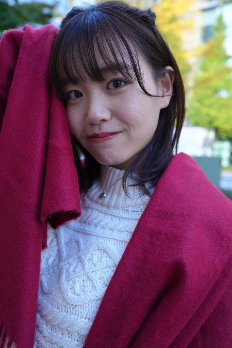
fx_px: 309
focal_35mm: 32
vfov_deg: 58.7
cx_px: 116
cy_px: 174
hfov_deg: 41.1
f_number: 4.5
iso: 320
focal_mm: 32
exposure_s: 1/100
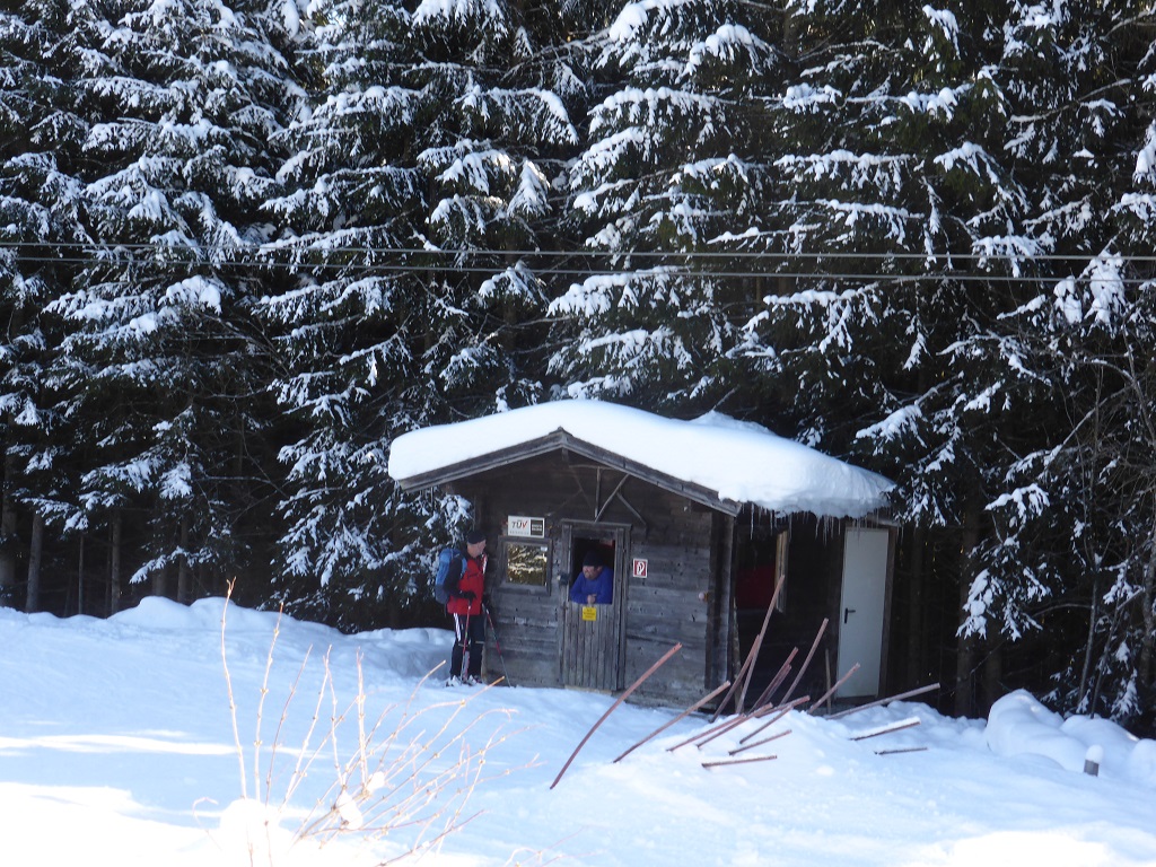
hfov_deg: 28.2
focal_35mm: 69
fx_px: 2304
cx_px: 578
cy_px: 434
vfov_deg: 21.3
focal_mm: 11.7
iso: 100
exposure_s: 1/160
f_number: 4.9
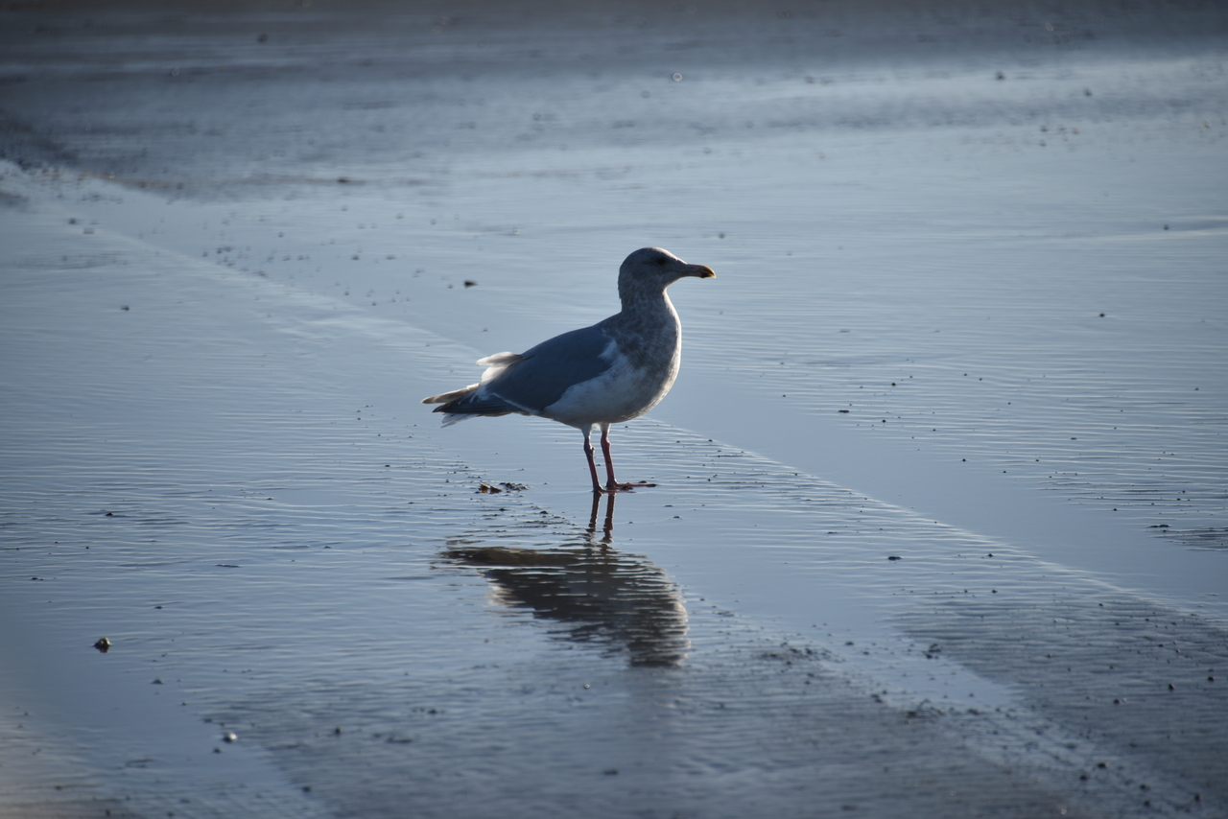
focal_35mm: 300
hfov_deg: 6.9
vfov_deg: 4.6
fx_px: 10235
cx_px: 614
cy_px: 410
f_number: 6.3
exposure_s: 1/640
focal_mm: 300
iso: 100
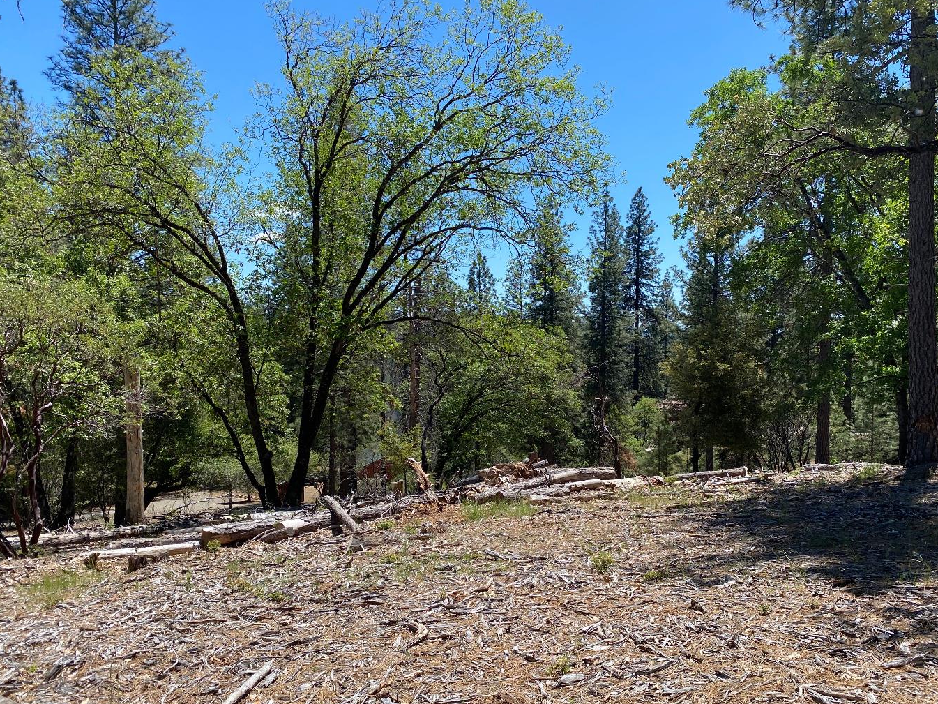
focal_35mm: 29
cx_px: 520
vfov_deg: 48.2
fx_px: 786
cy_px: 383
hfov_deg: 61.5
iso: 32
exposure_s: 1/1727
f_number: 1.8
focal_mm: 4.25
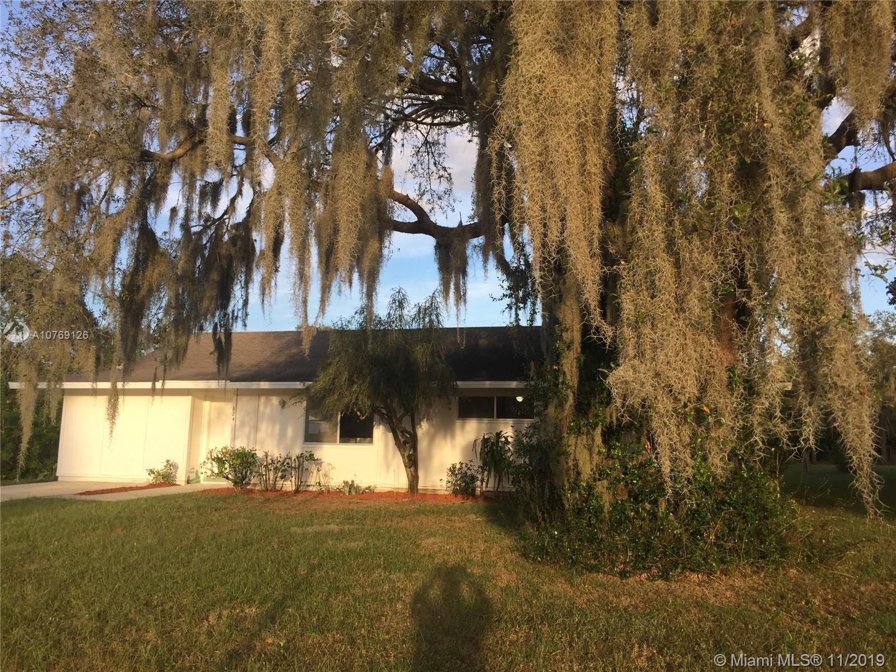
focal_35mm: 29
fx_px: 751
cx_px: 448
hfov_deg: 61.7
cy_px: 336
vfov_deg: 48.2
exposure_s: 1/694
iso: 32
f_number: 2.2
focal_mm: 4.15
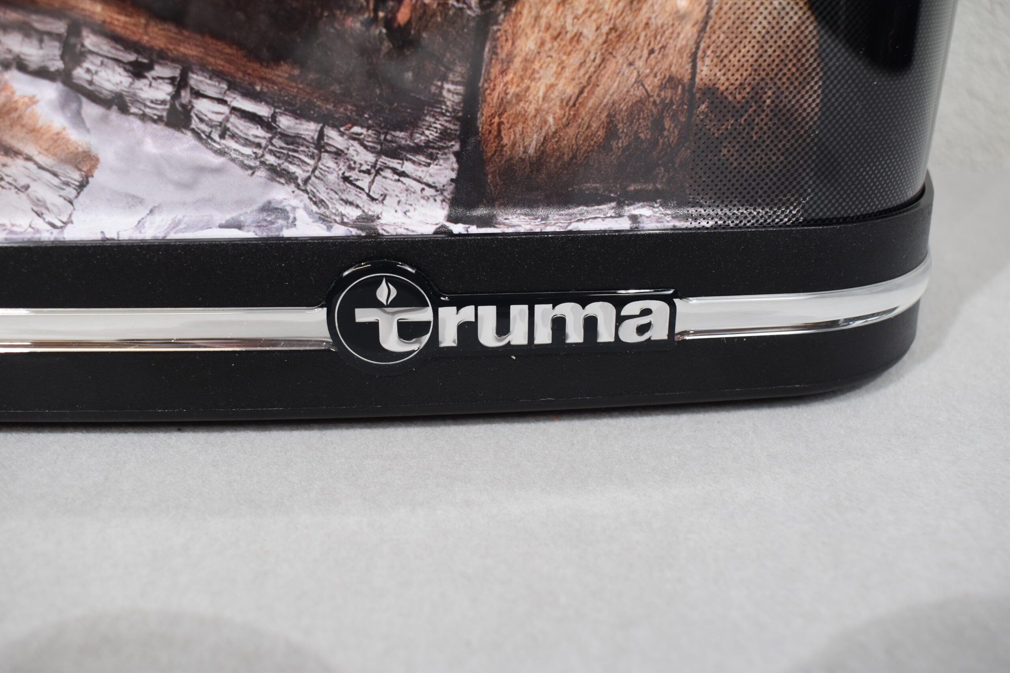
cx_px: 505
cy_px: 336
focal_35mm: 34
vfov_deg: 38.4
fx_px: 968
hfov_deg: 55.1
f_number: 5.6
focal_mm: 23
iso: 500
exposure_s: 1/60
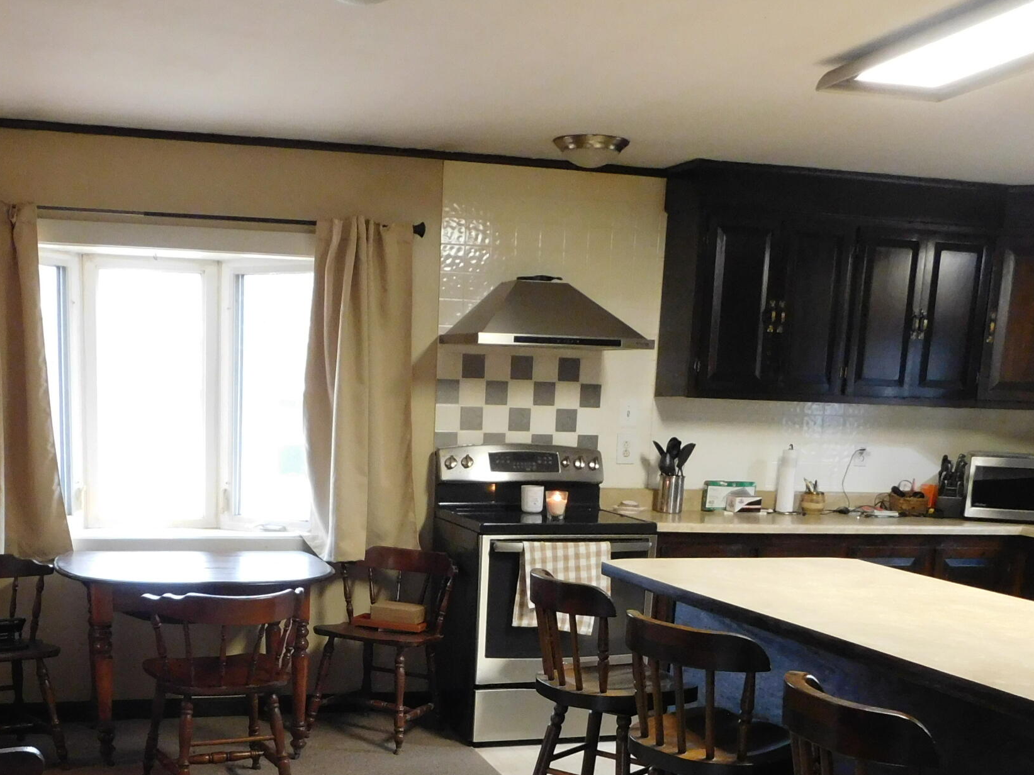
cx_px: 382
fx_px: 1254
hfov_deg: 44.4
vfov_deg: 32.6
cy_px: 696
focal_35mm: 42
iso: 400
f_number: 3
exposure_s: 1/20
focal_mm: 4
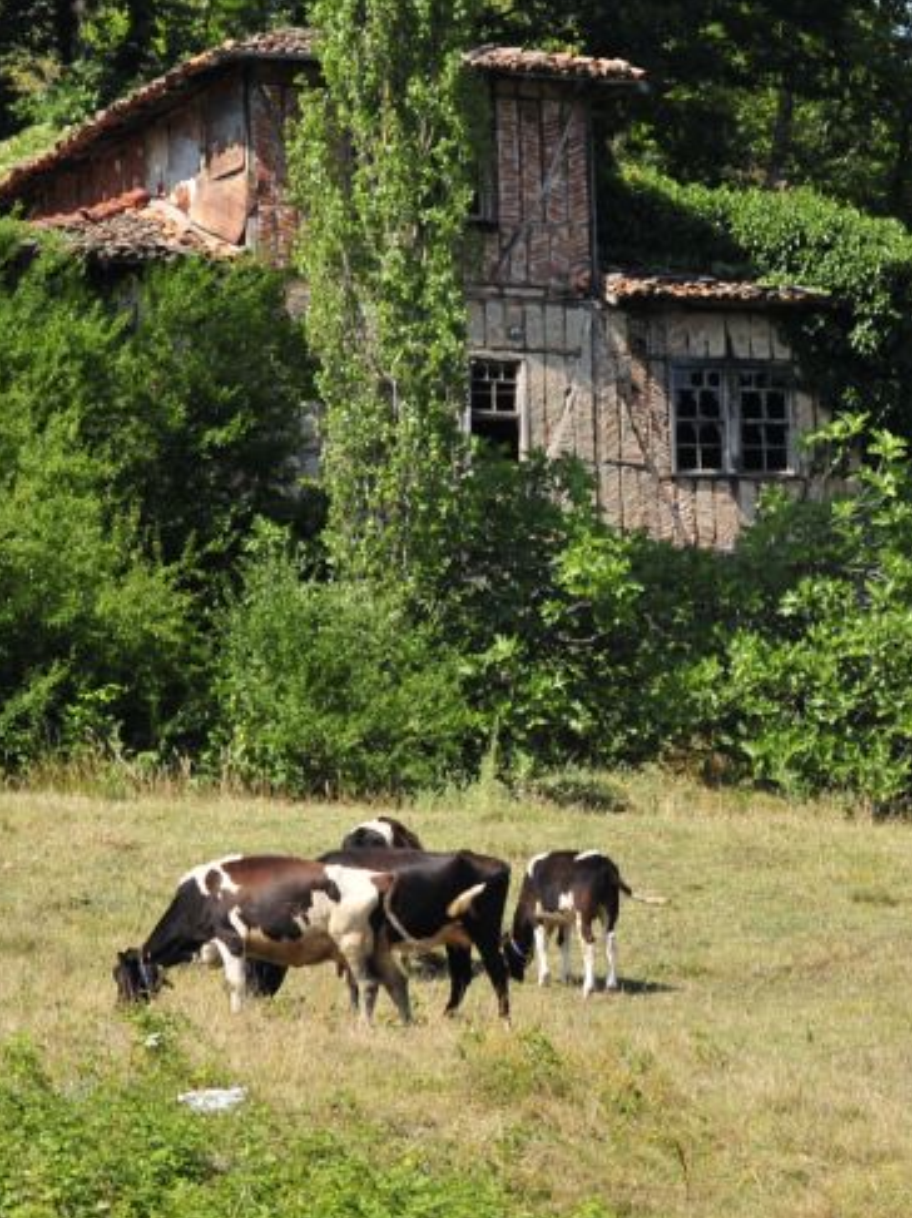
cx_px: 671
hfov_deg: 4.7
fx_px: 11216
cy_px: 511
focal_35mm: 319
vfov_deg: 6.2
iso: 200
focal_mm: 105
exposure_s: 1/200
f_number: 11
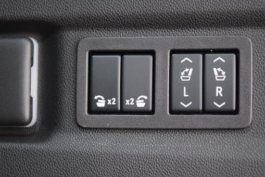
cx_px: 125
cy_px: 102
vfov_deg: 10.4
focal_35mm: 132
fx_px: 972
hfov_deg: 15.5
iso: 1600
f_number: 2.8
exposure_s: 1/6
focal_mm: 70
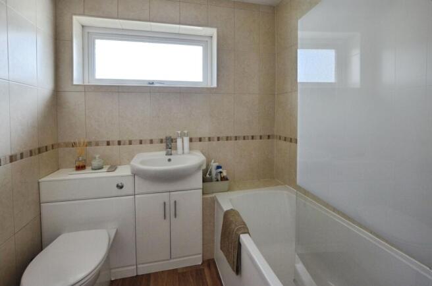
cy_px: 143
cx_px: 216
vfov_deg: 77.0
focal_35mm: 15
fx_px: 180
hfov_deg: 100.5
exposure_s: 1/125
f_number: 5.6
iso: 400
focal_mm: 10
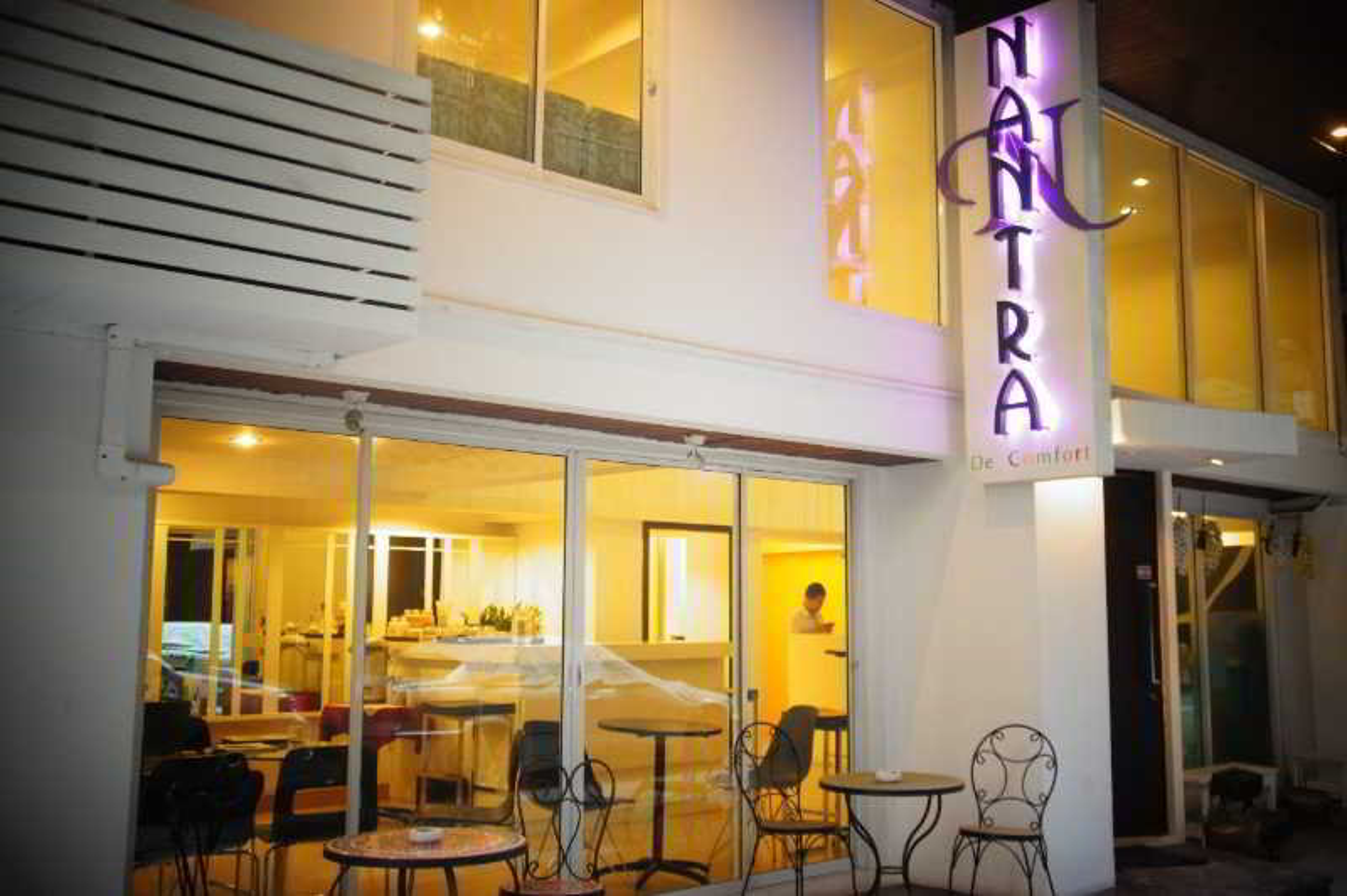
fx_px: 1290
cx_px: 674
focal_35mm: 34
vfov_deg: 38.3
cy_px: 448
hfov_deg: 55.1
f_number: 4
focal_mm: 23
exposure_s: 1/40
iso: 1250
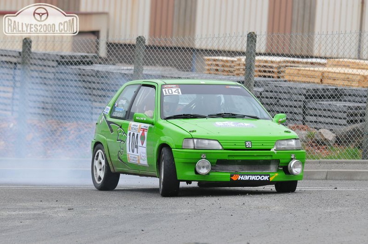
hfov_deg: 6.6
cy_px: 122
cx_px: 184
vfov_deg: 4.3
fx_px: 3214
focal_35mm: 315
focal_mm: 210
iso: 800
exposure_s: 1/800
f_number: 6.3
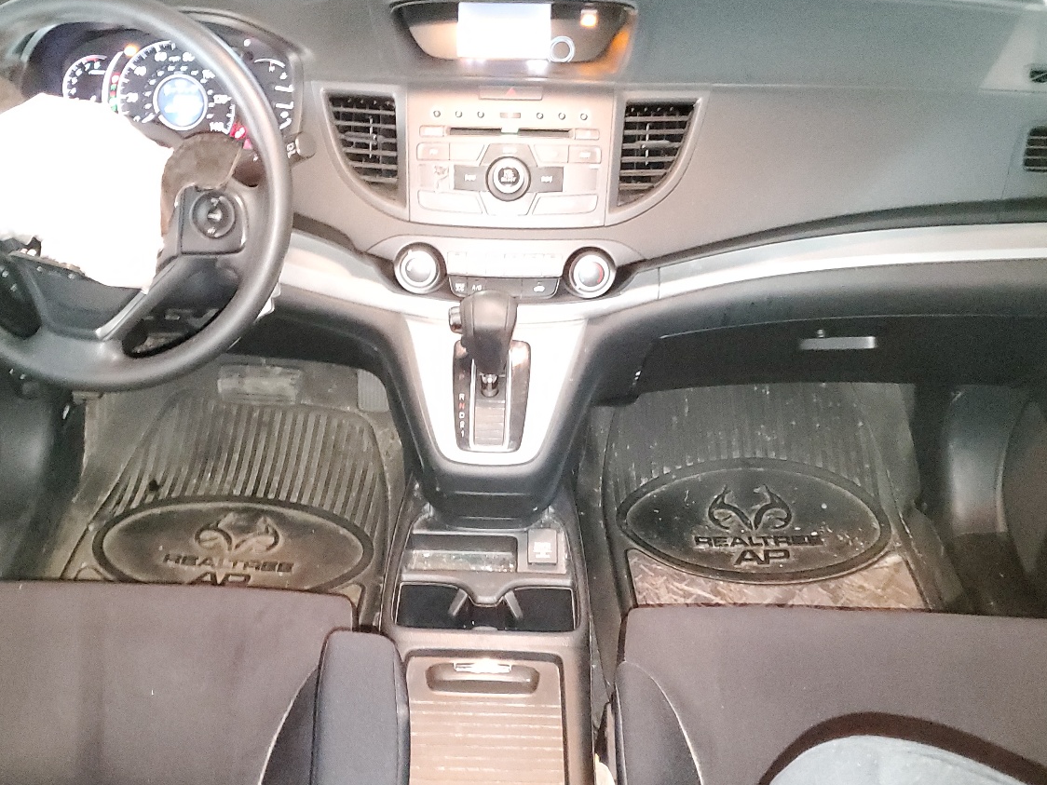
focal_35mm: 37
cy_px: 485
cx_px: 477
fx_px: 1119
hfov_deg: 50.1
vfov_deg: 38.4
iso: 980
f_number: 1.5
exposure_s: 1/8
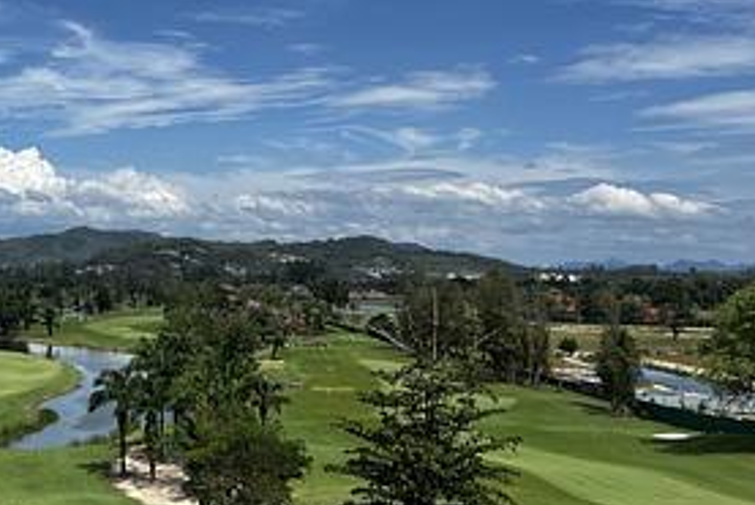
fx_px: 1049
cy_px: 172
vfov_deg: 26.9
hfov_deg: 37.2
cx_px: 87
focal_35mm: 50
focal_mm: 5.7
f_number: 1.5
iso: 50
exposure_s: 1/8696
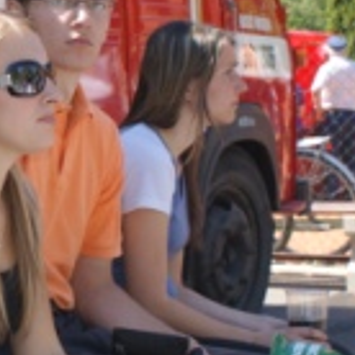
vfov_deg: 15.0
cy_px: 183
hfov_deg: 14.3
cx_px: -136
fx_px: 1346
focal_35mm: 116
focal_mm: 28
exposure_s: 1/100
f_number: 6.3
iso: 100
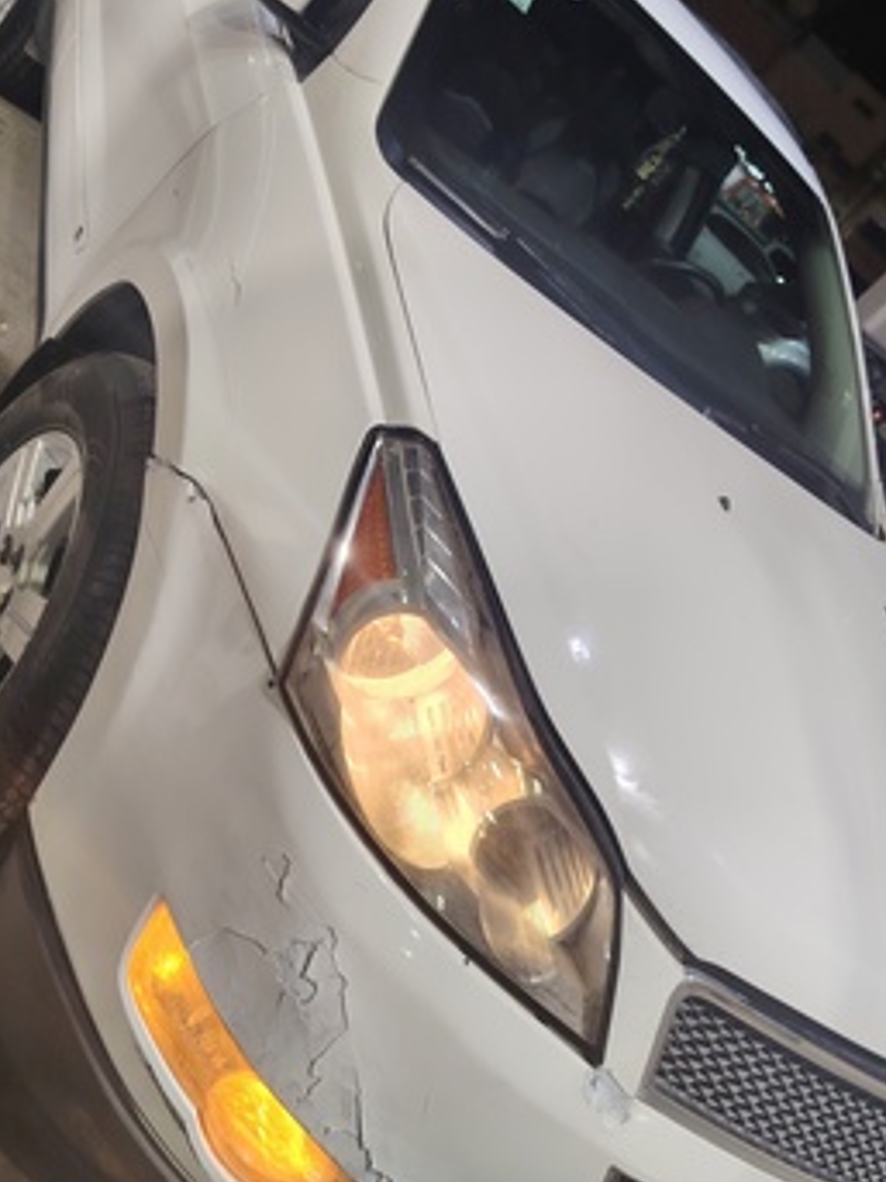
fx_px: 1093
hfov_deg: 44.1
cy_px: 412
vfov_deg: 55.8
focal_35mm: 32
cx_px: 450
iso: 200
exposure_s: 1/33.3
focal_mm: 5.25
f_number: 1.75
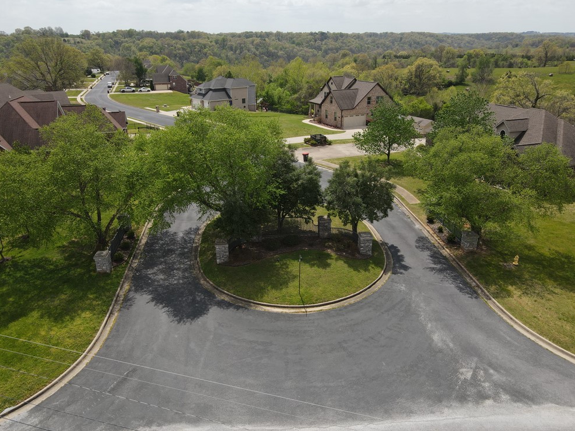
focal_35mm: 25
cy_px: 220
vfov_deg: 54.9
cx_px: 289
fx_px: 415
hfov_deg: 69.4
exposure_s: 1/800
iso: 100
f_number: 2.8
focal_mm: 4.5
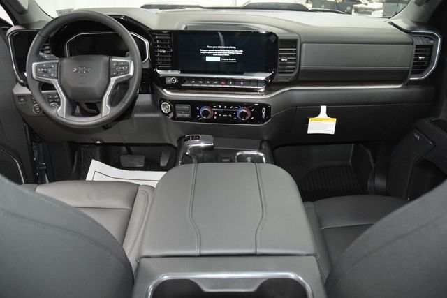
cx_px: 224
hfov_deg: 67.4
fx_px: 335
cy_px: 149
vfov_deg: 48.0
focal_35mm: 27
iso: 3200
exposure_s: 1/60
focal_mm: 18
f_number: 3.5
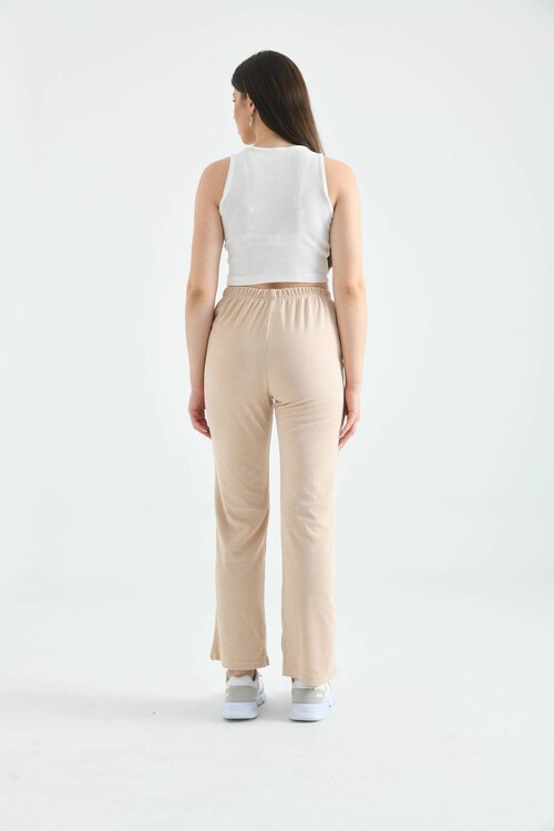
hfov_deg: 28.1
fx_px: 1108
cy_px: 416
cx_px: 277
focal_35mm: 48
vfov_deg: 41.1
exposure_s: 1/125
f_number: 6.3
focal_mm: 48
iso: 100
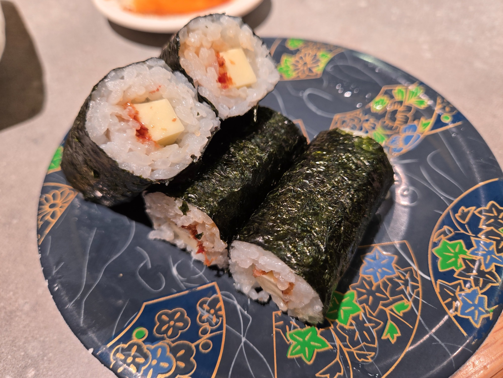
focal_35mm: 23
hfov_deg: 73.9
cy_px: 189
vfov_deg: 58.9
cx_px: 252
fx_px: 334
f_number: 1.8
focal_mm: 5.4
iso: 100
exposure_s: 1/180
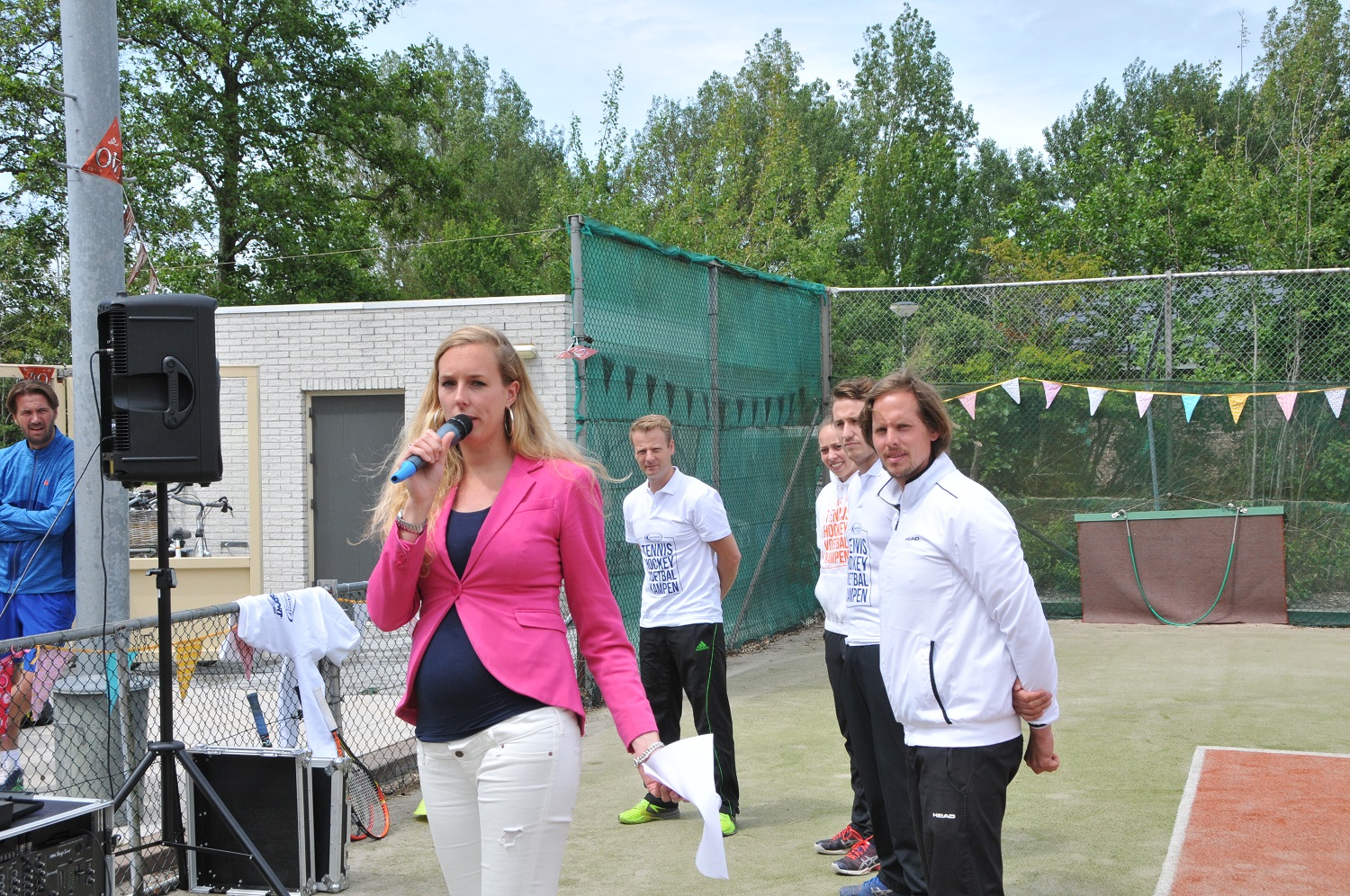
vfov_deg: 28.9
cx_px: 675
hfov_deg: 42.4
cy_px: 448
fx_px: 1741
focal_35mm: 46
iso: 400
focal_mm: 31
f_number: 11
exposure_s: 1/500
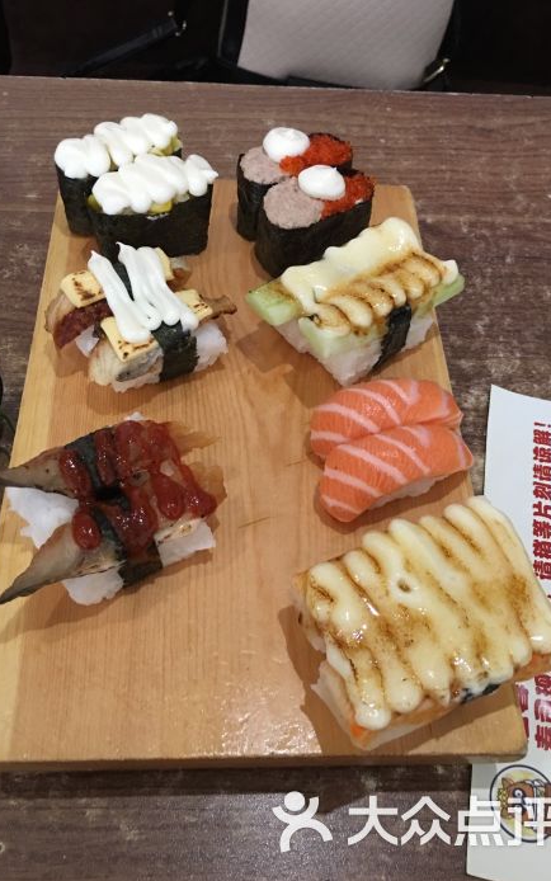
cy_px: 443
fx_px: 745
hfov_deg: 40.6
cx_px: 257
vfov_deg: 61.2
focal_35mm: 31
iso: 125
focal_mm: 4.15
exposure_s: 1/17
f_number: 2.2
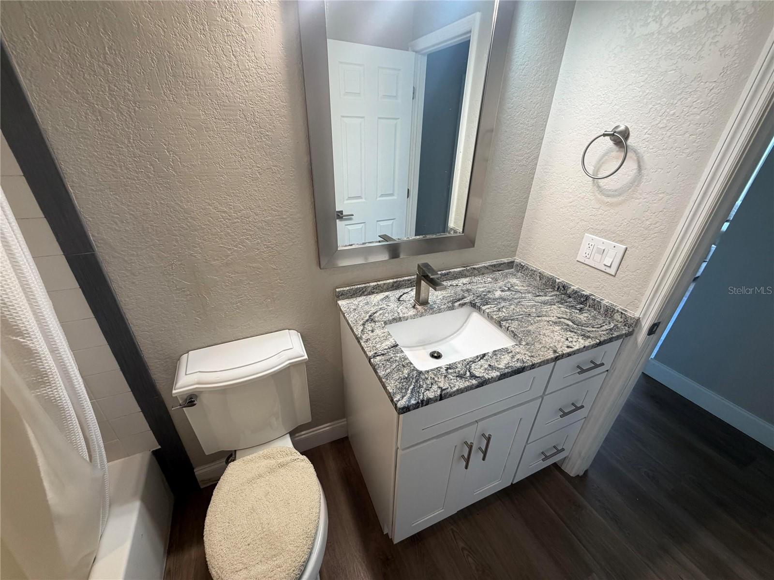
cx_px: 387
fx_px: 313
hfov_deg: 102.1
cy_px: 290
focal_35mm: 14
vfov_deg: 85.7
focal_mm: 2.22
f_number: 2.2
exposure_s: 1/120
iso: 160
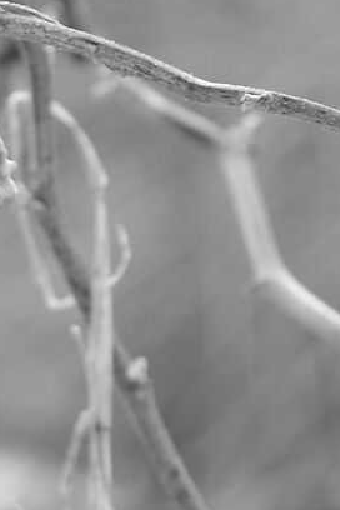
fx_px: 16673
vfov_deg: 1.7
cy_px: -676
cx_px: 276
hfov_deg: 1.2
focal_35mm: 1177
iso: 400
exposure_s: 1/250
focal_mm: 200
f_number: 5.6
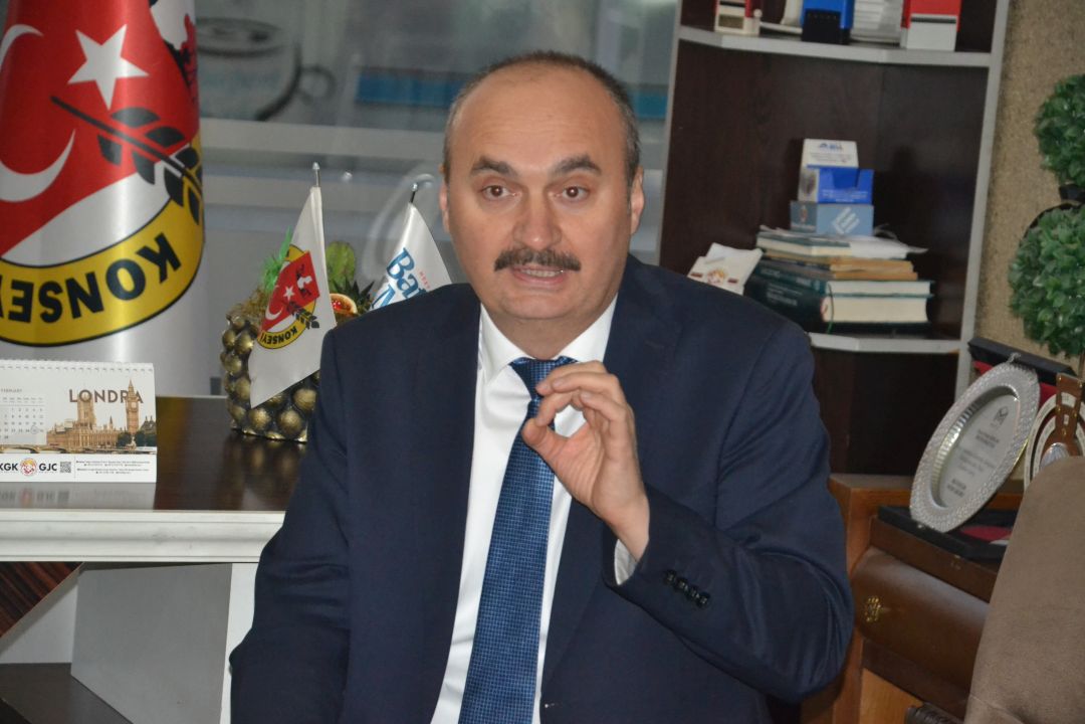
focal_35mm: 158
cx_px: 542
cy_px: 362
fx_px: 4747
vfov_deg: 8.7
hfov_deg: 13.0
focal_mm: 105
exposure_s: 1/60
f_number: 5.6
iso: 3200
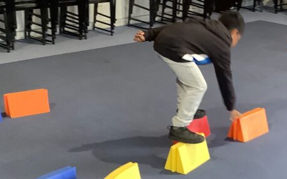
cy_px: 139
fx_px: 571
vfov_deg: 17.7
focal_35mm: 73
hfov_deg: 28.0
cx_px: 200
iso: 320
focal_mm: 3.3
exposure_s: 1/50
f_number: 2.4
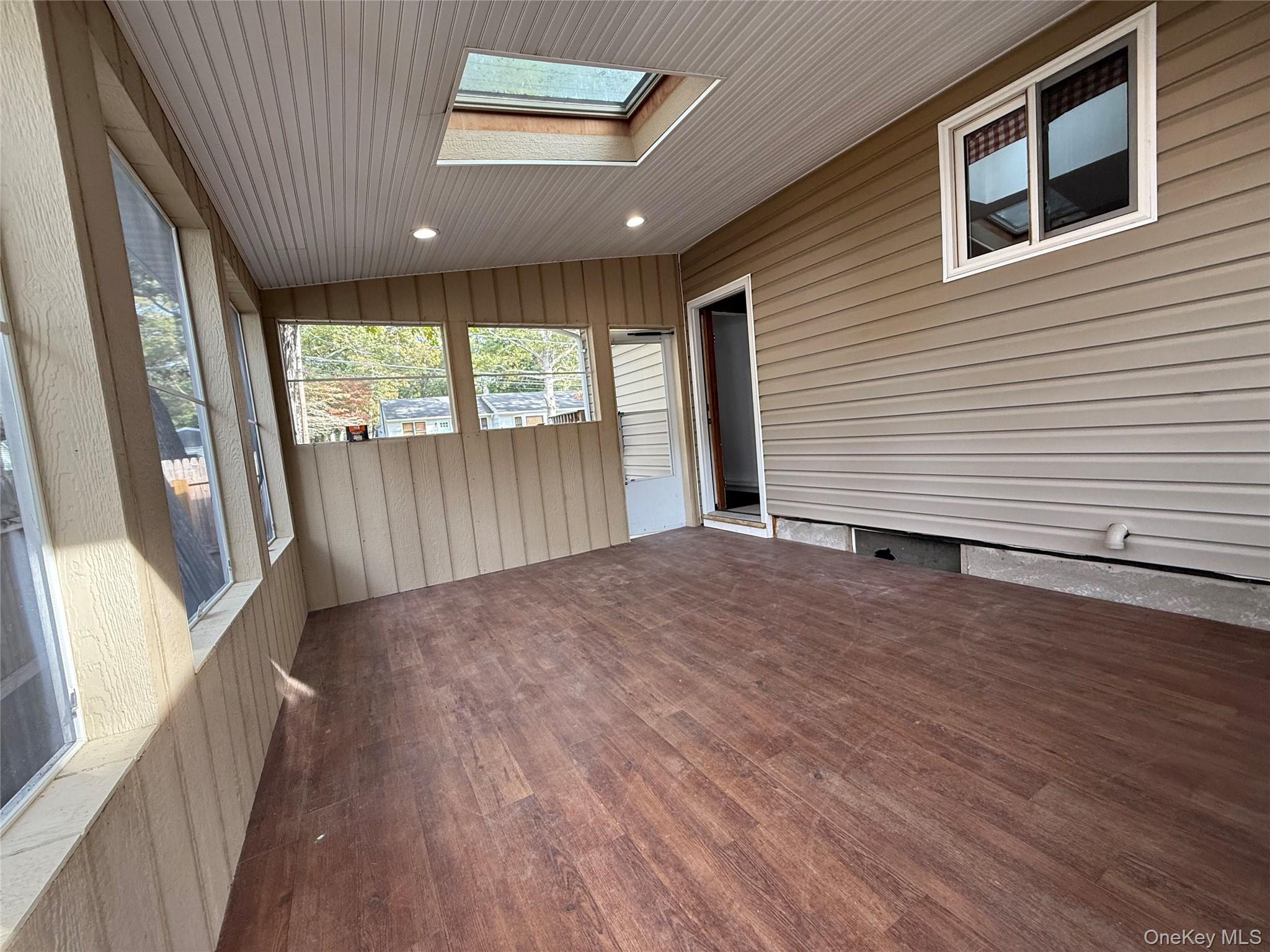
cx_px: 635
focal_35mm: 14
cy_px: 476
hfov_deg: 102.1
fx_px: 514
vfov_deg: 85.7
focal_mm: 2.22
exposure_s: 1/99
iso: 160
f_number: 2.2
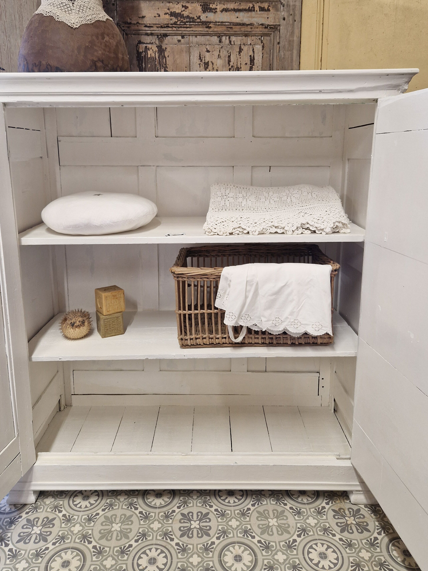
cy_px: 252
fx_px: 445
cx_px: 202
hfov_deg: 51.3
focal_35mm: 27
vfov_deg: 65.1
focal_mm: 5.4
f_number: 1.8
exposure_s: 1/100
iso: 200
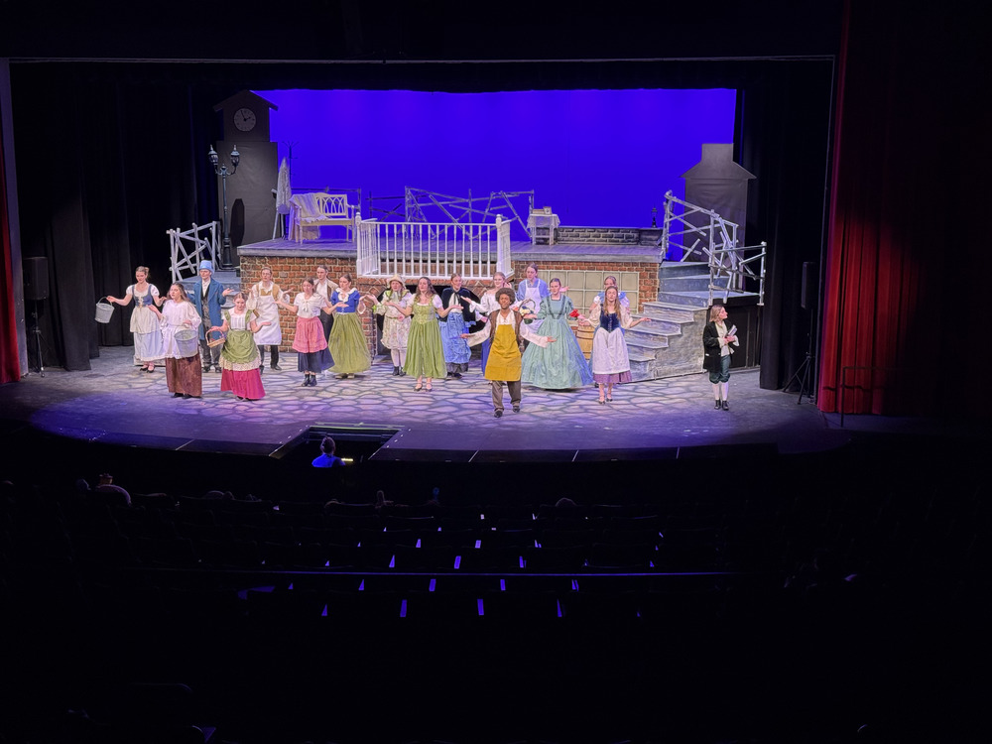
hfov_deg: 39.7
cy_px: 372
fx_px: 1376
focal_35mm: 48
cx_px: 496
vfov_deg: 30.3
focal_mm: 6.76
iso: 125
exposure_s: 1/60
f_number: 1.78
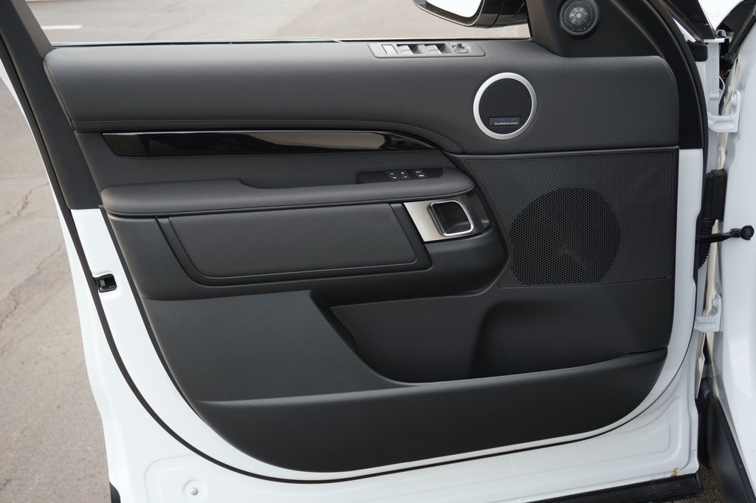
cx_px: 378
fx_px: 944
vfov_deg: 29.8
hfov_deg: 43.6
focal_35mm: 45
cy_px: 252
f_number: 5
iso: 100
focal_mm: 30
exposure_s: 1/60
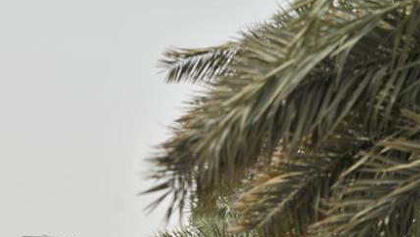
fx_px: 1939
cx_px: 57
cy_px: 322
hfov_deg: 12.3
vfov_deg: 6.9
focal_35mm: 174
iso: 200
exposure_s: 1/2500
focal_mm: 70
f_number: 4
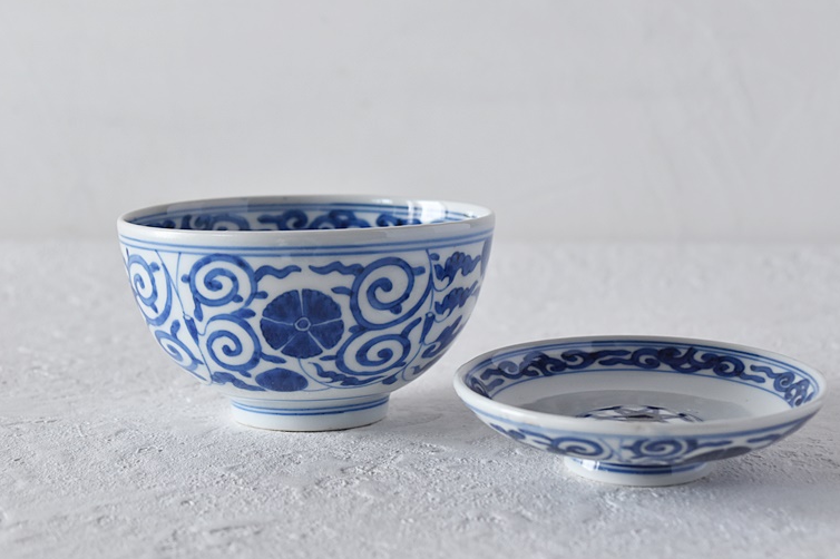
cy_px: 273
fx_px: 2041
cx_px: 443
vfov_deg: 15.6
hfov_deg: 23.2
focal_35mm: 88
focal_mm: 55
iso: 800
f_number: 5.6
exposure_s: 1/30
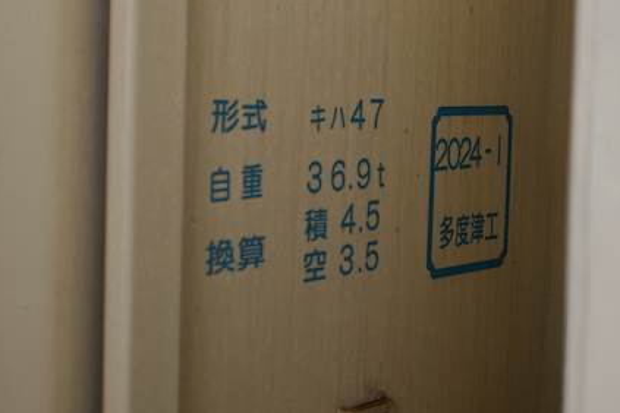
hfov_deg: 21.3
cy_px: 185
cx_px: 385
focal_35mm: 96
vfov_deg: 14.3
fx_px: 1648
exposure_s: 1/500
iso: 400
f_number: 4.5
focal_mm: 45
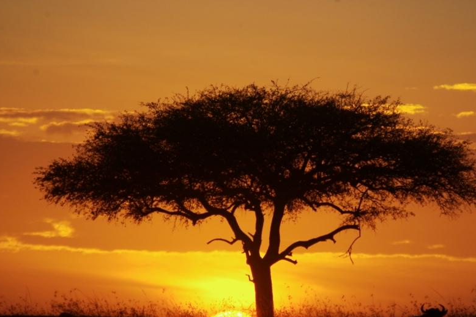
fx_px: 6519
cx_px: 288
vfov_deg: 2.8
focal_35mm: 493
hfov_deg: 4.2
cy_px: 178
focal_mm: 250
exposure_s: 1/250
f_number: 5.6
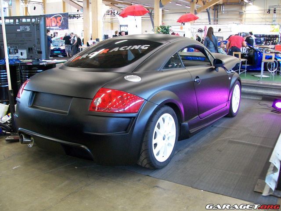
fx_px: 292
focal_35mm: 36
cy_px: 106
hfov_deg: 51.4
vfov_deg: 39.7
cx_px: 140
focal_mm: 6
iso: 160
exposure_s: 1/13
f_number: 2.7
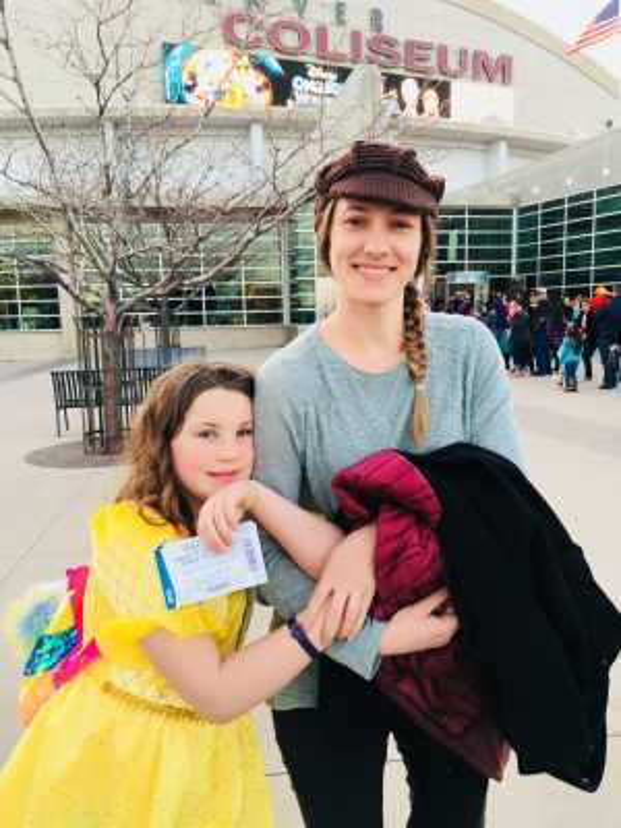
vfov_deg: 61.7
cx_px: 310
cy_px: 414
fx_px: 694
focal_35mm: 29
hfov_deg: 48.2
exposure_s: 1/30
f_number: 2.2
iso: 25
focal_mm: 4.15
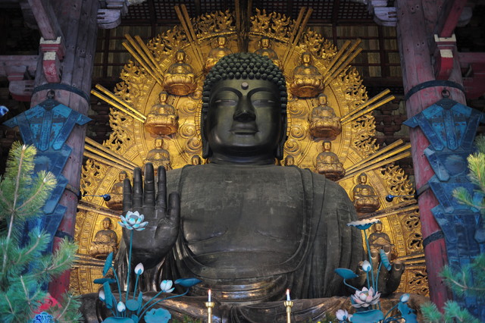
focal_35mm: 50
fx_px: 673
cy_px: 162
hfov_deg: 39.6
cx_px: 242
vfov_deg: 27.0
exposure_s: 1/30
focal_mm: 50
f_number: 2
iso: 1600
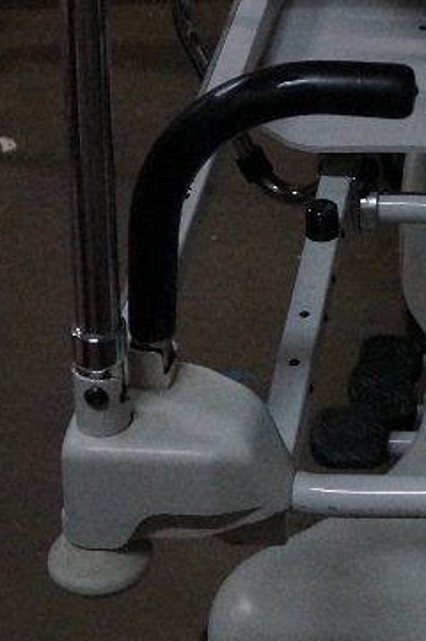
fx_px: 1861
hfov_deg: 12.4
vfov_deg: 18.9
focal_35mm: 105
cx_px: 652
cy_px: -28
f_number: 4
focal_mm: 21
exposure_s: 1/60
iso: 3200
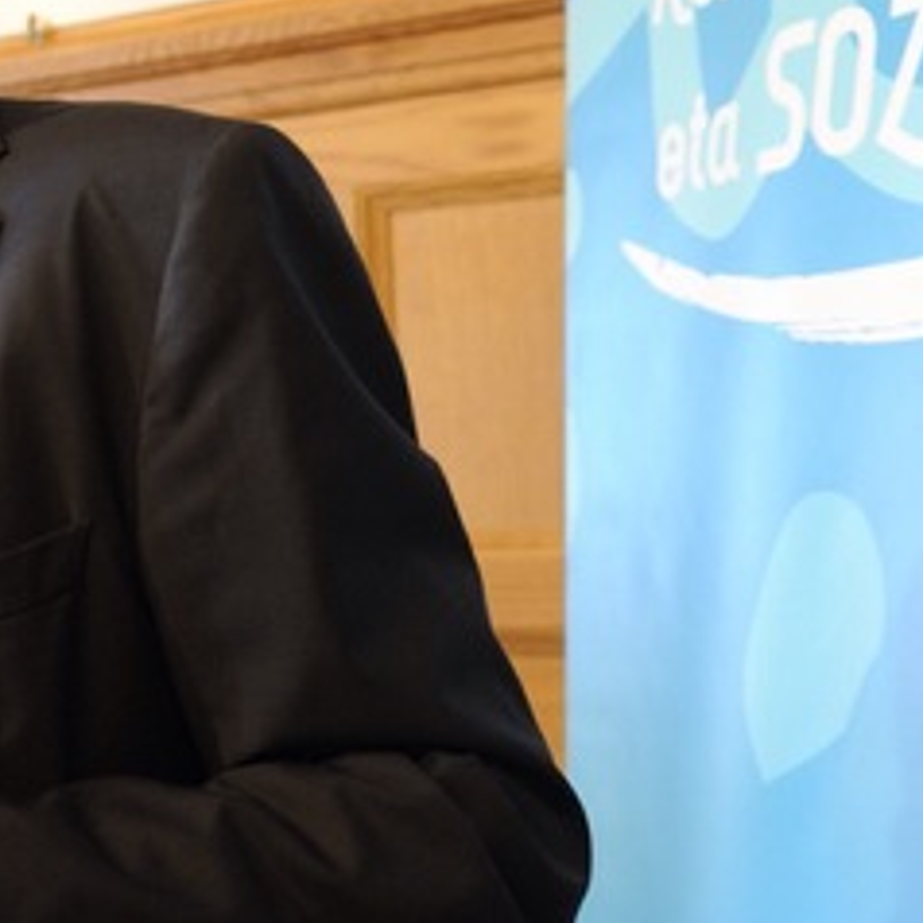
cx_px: 101
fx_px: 2504
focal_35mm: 83
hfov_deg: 20.5
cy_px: 134
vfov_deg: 20.6
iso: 2500
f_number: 4
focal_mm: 32
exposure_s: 1/40
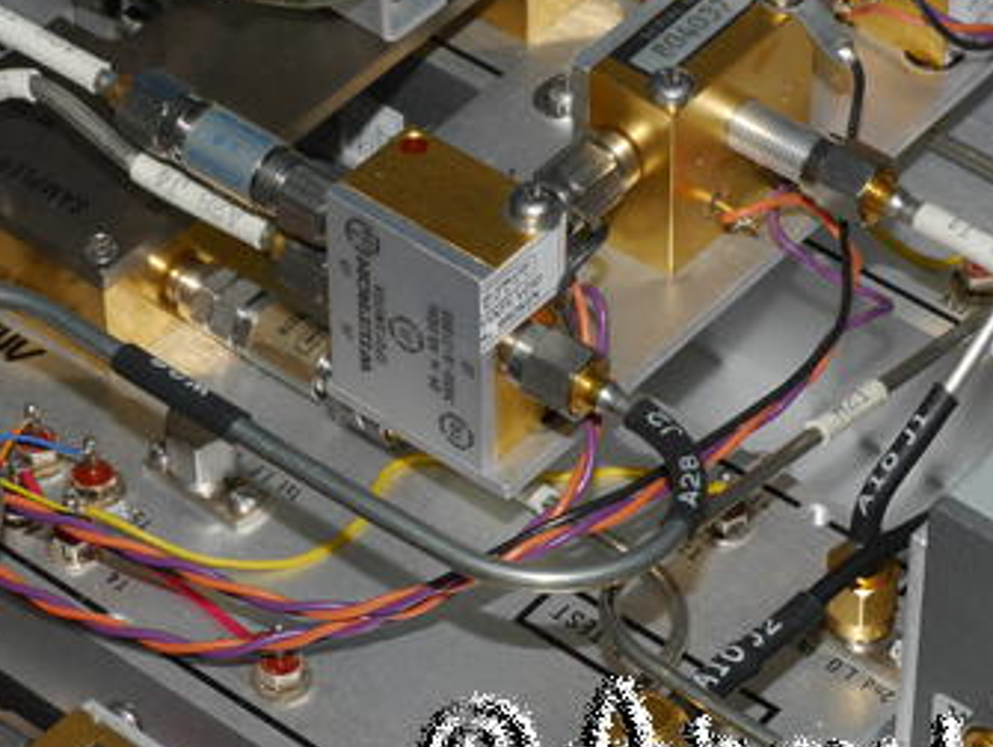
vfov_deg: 9.6
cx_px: 545
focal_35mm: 155
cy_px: 400
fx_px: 4451
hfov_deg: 12.7
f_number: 22
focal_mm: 65
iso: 400
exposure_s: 1/60
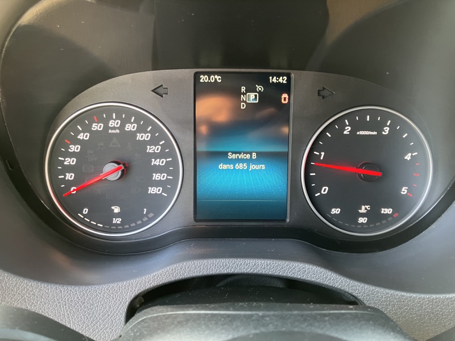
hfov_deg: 63.4
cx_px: 228
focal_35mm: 28
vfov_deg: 49.7
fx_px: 368
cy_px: 170
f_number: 1.8
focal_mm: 3.99
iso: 125
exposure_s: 1/56
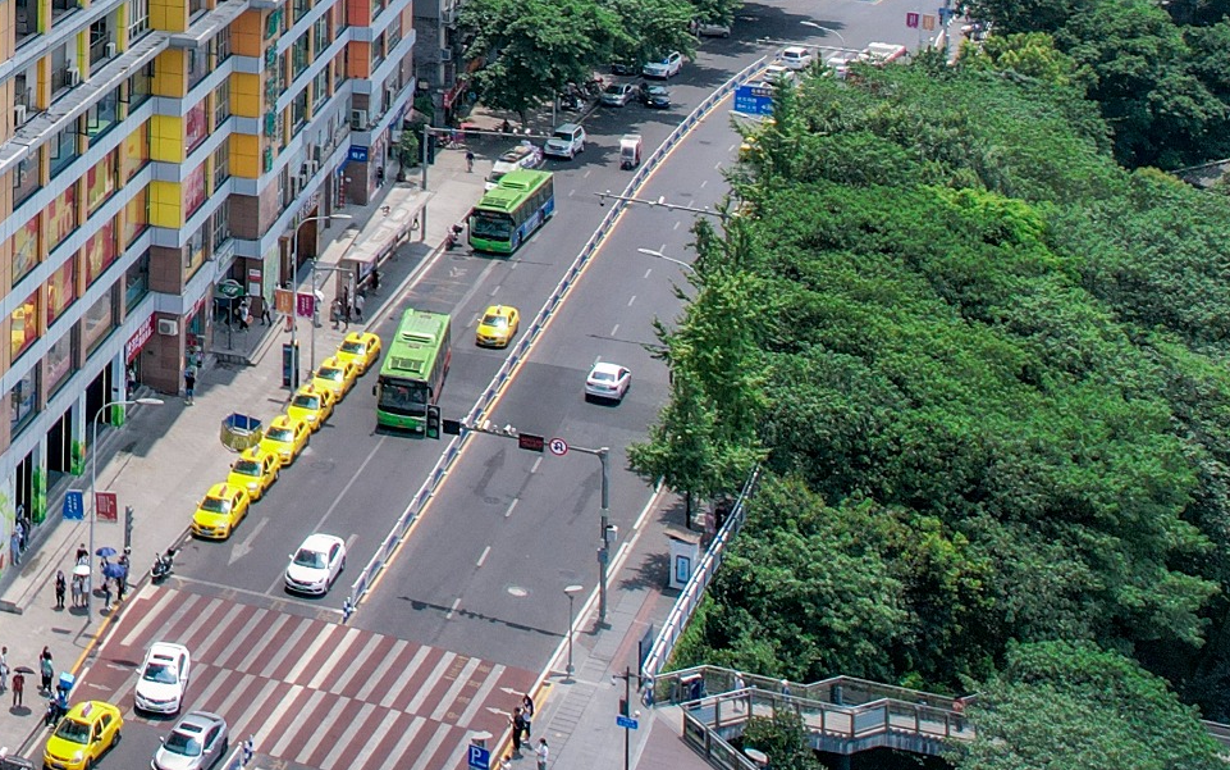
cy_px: -302
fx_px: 2347
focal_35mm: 70
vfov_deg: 17.2
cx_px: -434
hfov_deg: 24.9
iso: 100
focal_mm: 8.38
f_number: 2.8
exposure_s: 1/1600
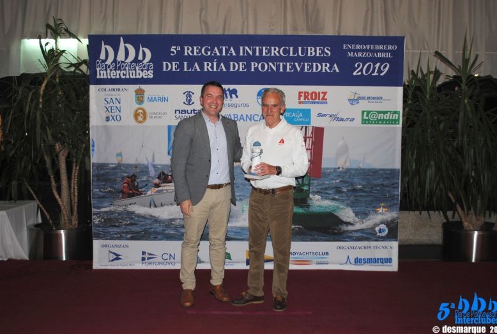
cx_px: 254
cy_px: 167
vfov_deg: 36.1
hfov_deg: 51.8
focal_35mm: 37
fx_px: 512
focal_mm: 24
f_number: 4
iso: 200
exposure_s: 1/60
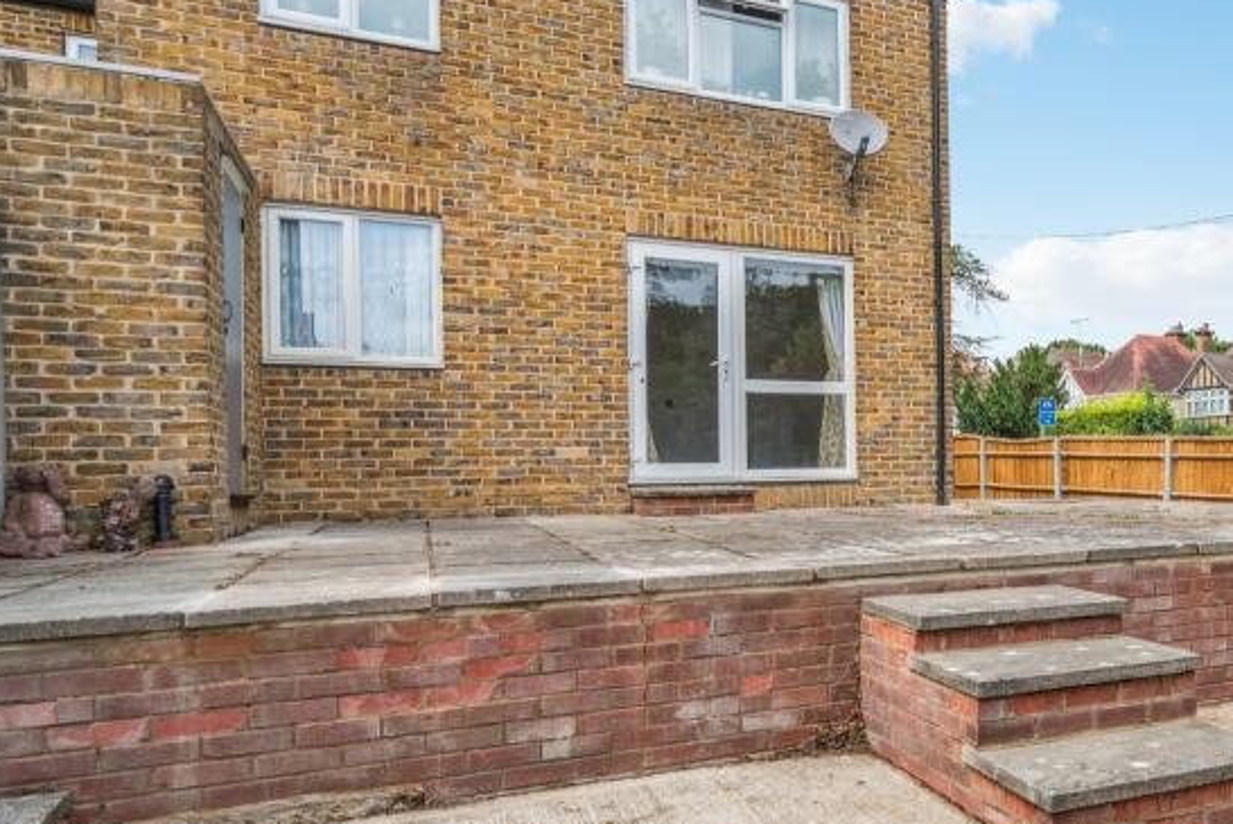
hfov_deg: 53.0
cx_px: 1143
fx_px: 1028
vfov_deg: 43.6
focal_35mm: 30
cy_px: 474
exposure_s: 1/1250
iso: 640
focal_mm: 16
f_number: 5.6
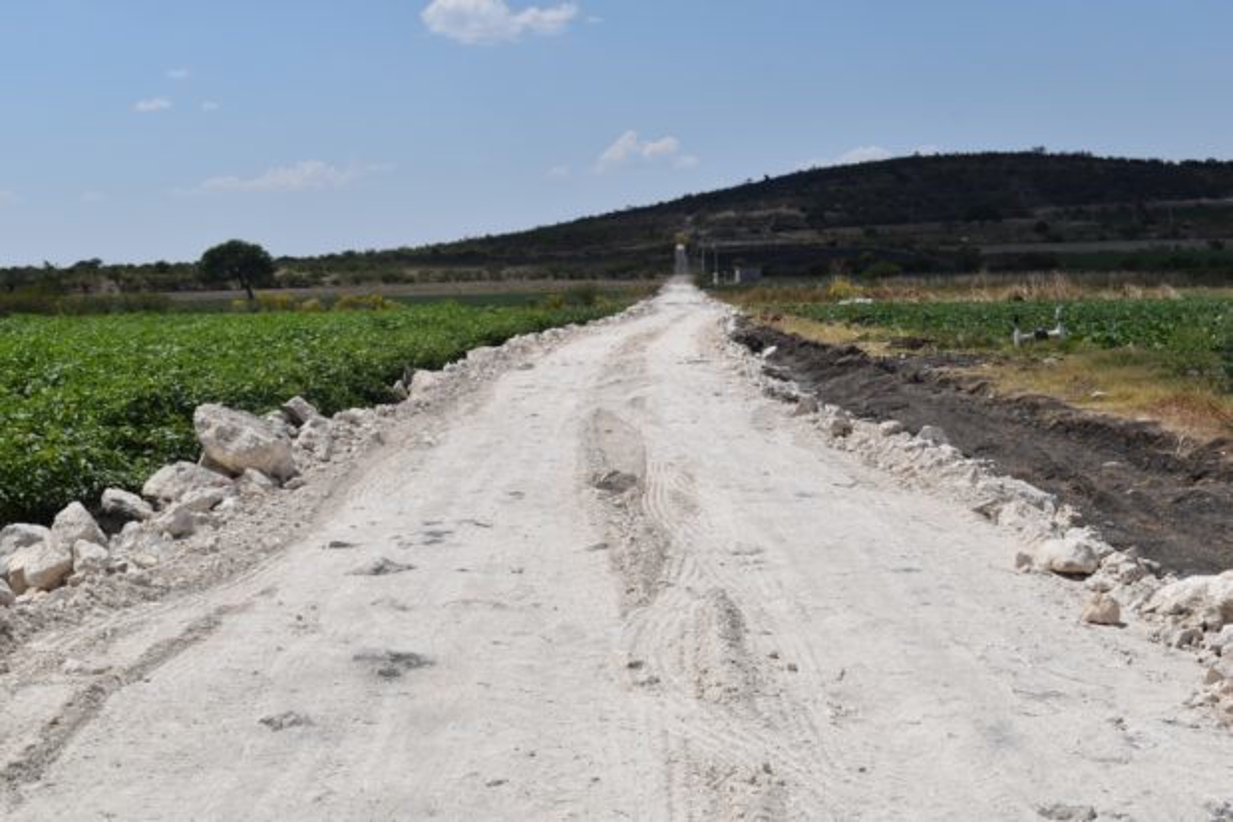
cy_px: 411
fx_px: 1798
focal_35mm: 52
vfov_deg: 25.7
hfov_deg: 37.9
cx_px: 616
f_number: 13
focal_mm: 35
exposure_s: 1/640
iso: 200
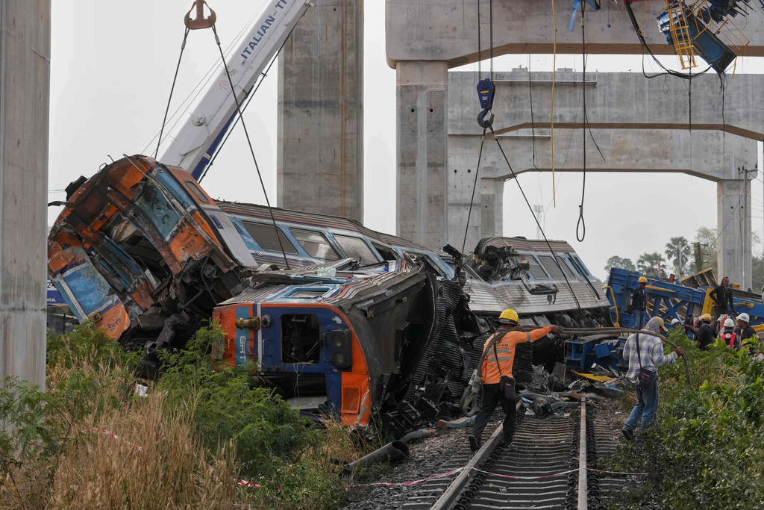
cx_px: 382
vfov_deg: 17.1
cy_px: 255
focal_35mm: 80
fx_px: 1698
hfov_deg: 25.4
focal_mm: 80
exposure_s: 1/800
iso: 800
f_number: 5.6
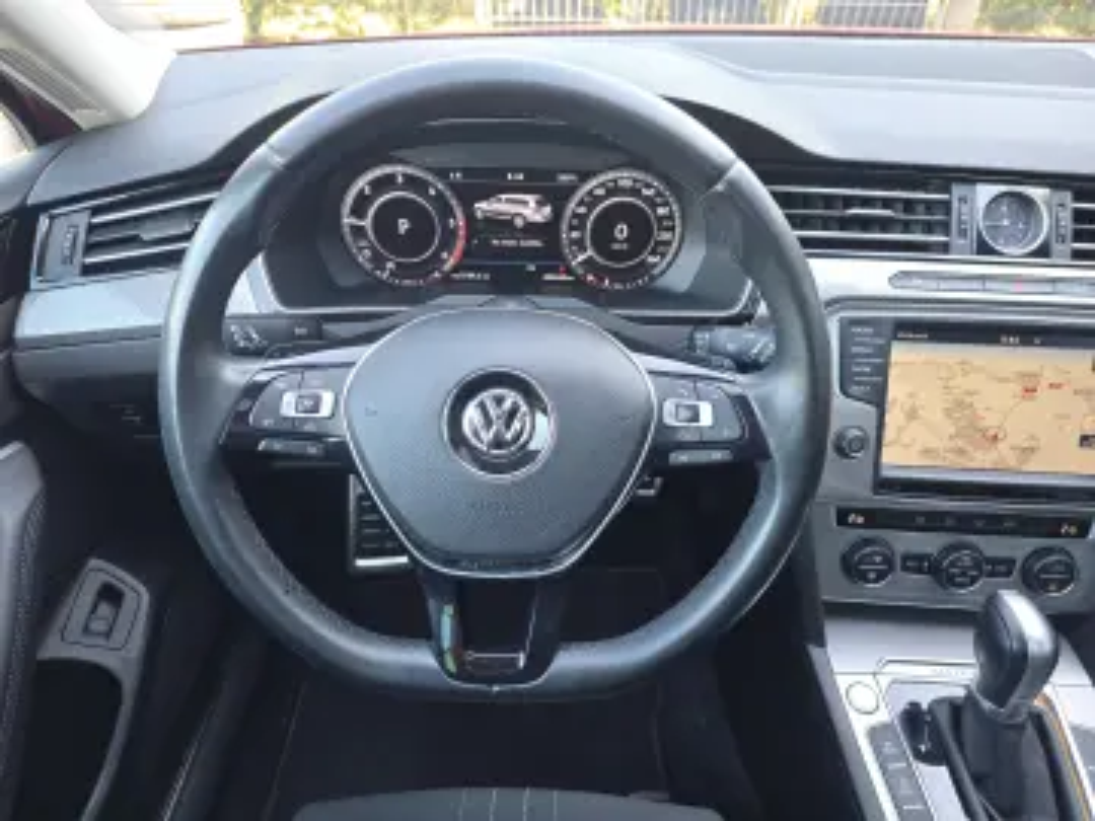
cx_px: 548
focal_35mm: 23
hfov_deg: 73.9
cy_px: 410
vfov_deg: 58.9
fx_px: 728
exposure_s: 1/50
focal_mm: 6.25
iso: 80
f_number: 1.7
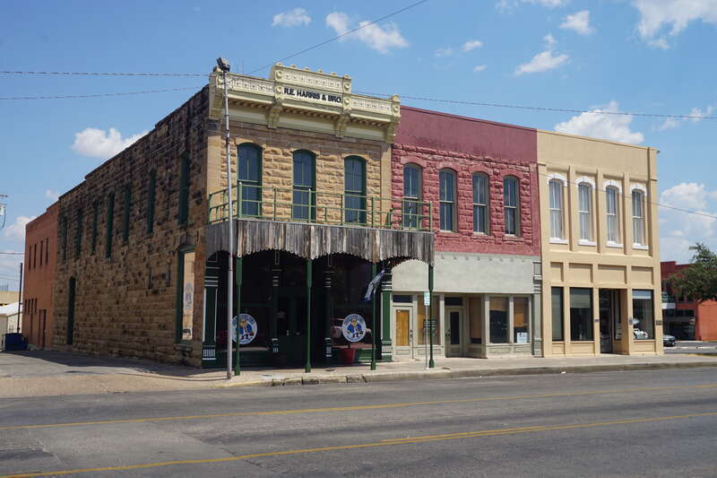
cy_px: 239
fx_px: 777
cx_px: 358
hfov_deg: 49.6
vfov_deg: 34.2
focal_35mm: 39
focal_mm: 26
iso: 100
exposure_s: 1/160
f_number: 11
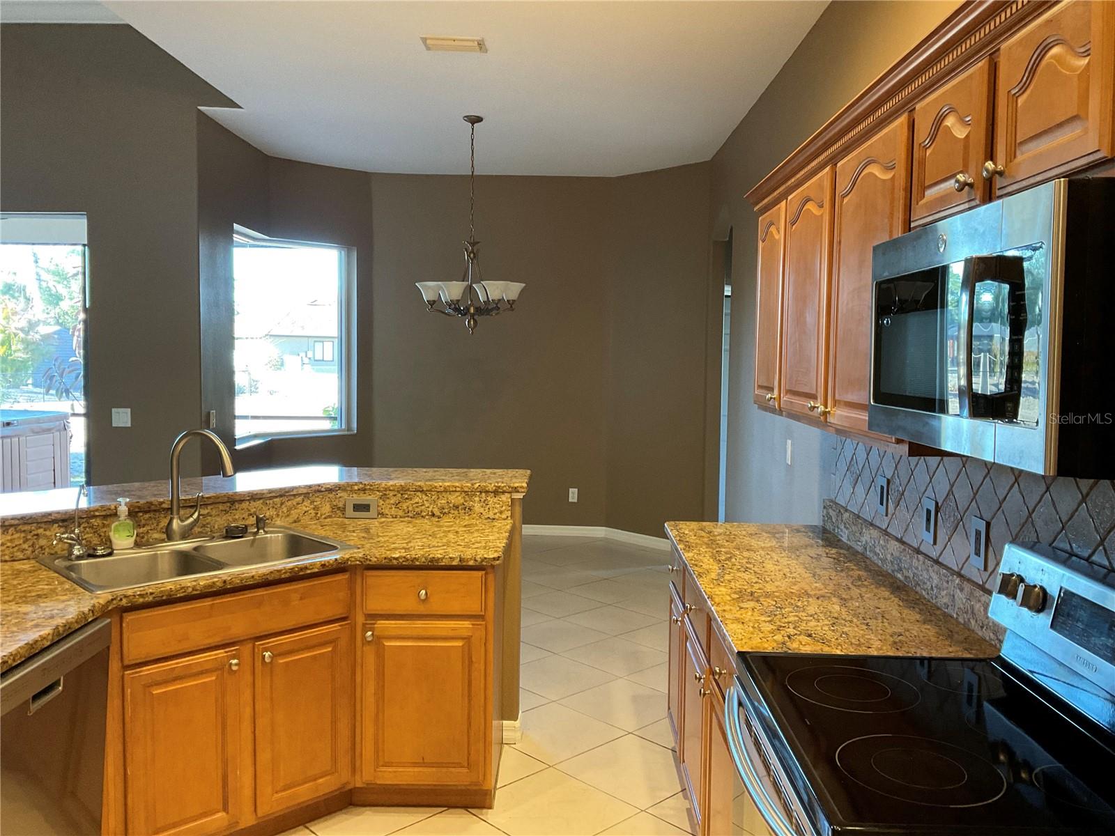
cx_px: 558
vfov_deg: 48.2
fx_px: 934
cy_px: 418
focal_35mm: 29
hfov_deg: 61.7
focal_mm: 3
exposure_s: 1/60
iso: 200
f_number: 1.8
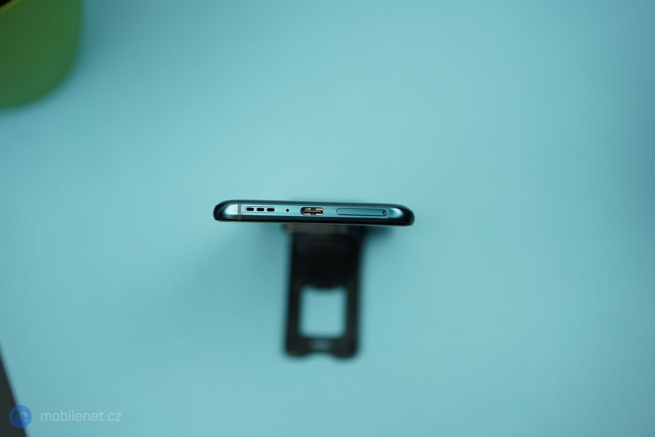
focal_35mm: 55
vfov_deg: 24.6
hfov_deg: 36.2
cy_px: 218
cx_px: 328
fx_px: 1001
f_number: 2.8
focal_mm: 55
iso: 400
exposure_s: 1/320
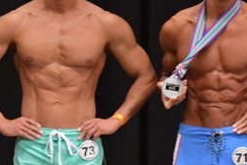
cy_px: 160
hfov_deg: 2.6
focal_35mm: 790
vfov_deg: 1.7
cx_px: 33
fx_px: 5423
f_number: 5.6
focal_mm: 170
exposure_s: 1/400
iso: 6400
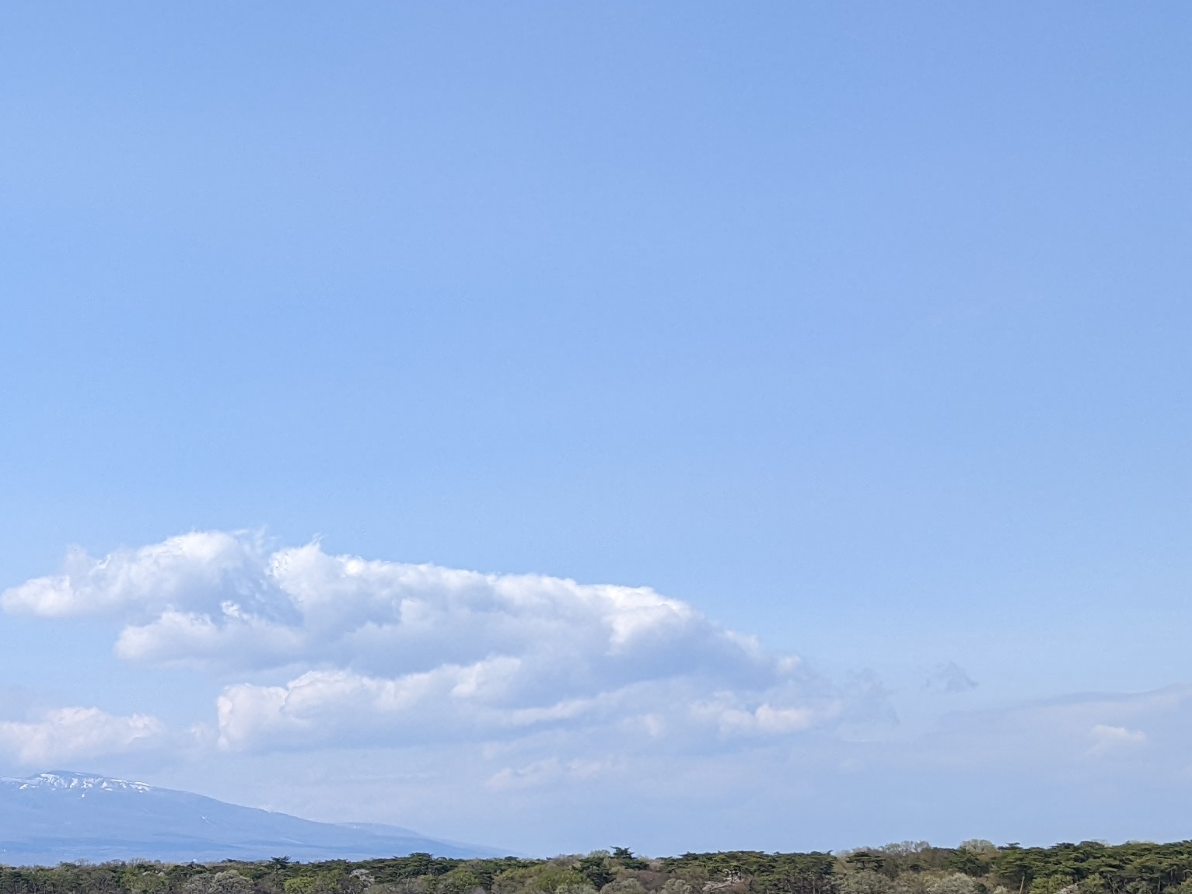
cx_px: -194
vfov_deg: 20.2
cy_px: 844
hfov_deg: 25.0
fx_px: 2445
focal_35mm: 71
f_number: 1.73
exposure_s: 1/3344
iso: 62
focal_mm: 4.38
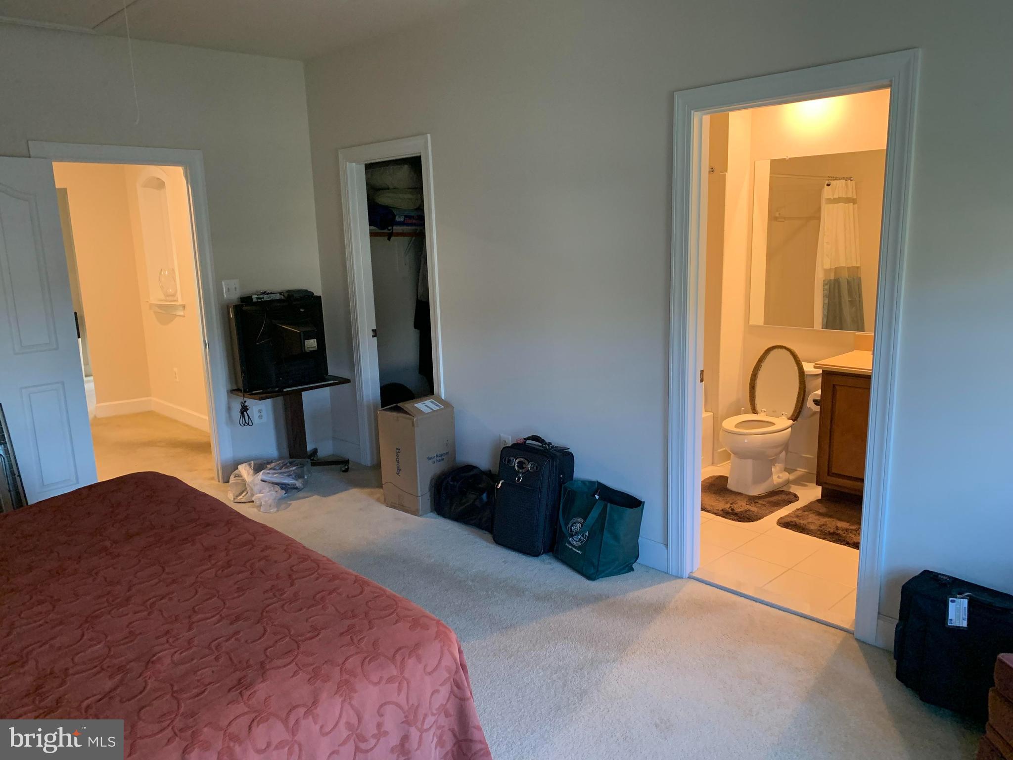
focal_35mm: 26
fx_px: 761
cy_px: 380
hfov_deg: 67.3
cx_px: 506
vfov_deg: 53.1
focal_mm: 4.25
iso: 320
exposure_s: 1/60
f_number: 1.8
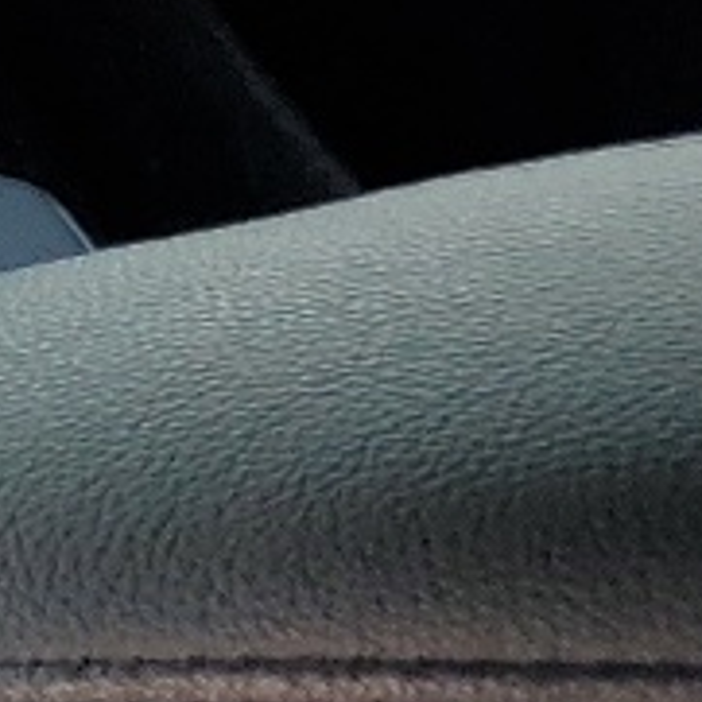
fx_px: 4658
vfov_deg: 8.6
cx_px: -1908
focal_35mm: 203
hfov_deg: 7.0
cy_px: 47
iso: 50
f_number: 1.5
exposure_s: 1/167
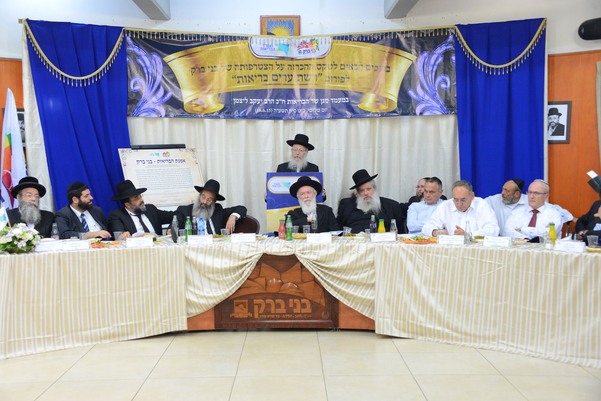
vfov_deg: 29.9
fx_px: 751
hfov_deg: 43.6
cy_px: 200
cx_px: 300
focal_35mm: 45
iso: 2500
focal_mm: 45
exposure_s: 1/50
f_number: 5
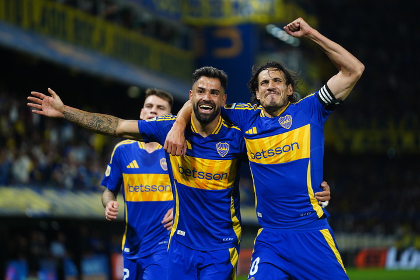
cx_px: 210
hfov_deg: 10.3
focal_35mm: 200
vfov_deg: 6.9
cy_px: 140
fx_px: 2333
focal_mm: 200
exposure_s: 1/1000
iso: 1250
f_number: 2.8
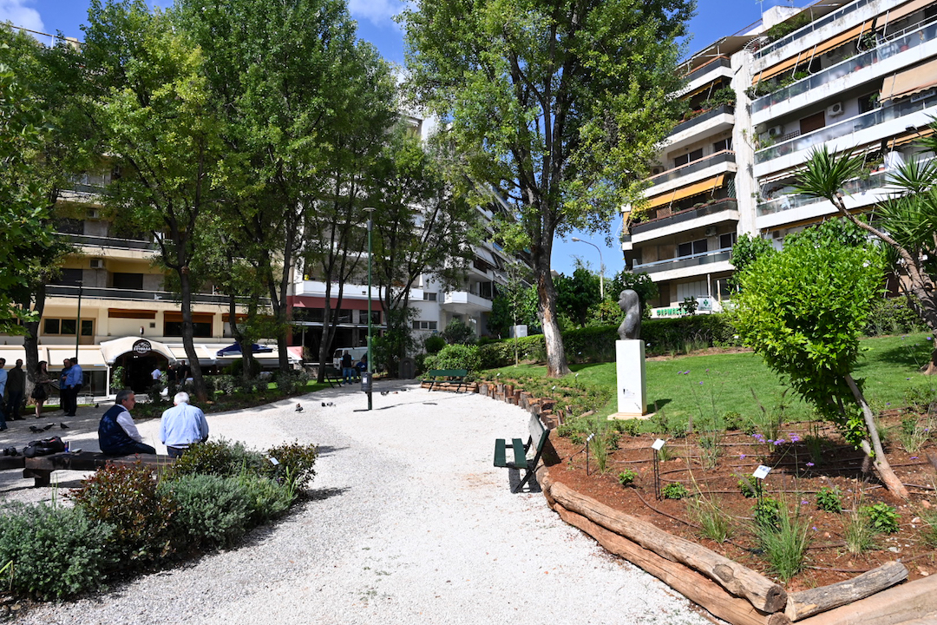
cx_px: 468
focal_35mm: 24
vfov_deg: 53.1
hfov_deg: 73.7
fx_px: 625
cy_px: 312
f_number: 8
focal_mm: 24
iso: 320
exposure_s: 1/1000
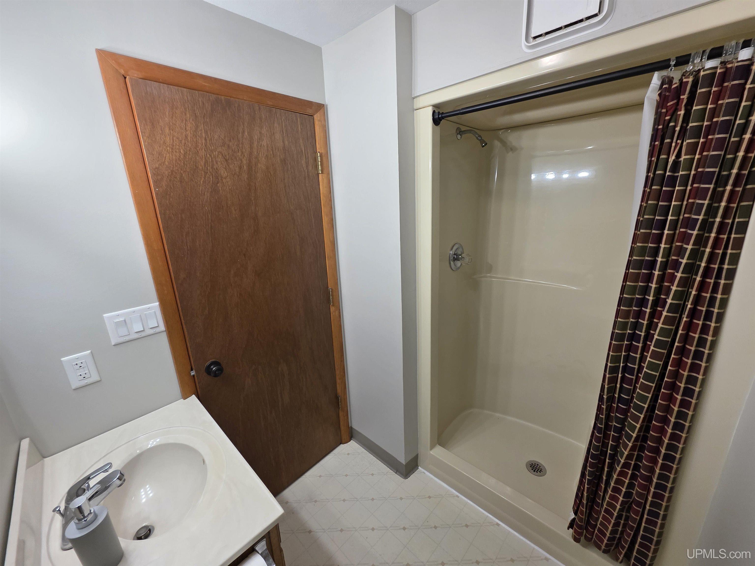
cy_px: 283
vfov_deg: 89.9
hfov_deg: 106.2
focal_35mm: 13
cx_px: 378
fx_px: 284
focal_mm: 2.2
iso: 100
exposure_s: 1/120
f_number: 1.9
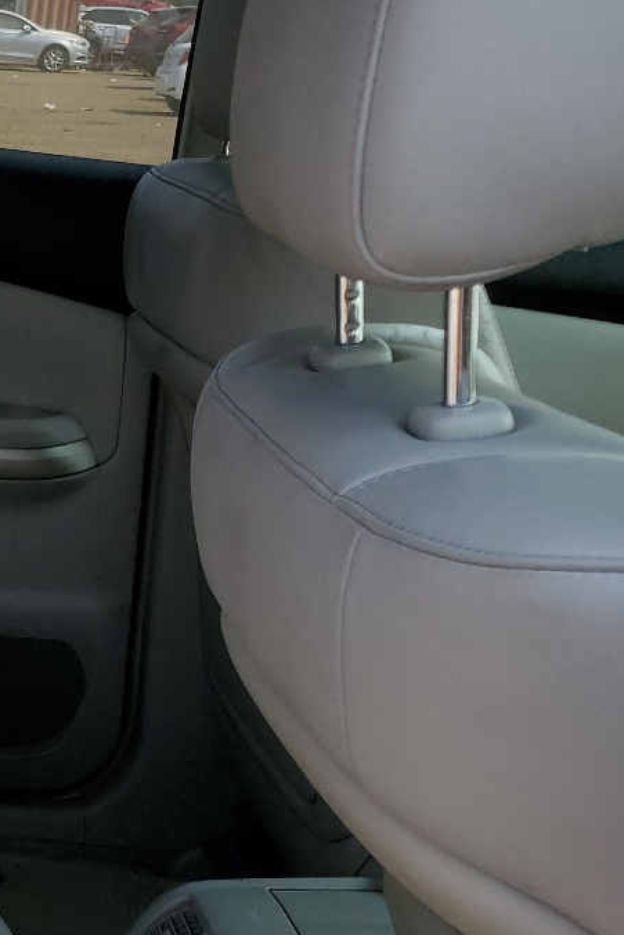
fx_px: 1663
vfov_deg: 30.3
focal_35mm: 64
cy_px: 805
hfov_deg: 17.7
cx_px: -446
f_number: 1.5
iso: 50
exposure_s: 1/1429
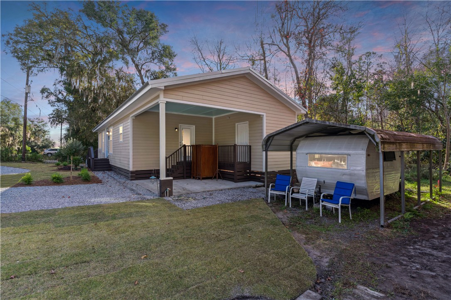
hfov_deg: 93.3
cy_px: 150
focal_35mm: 17
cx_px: 226
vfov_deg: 70.4
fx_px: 213
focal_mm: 17
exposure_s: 1/60
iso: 250
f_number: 8
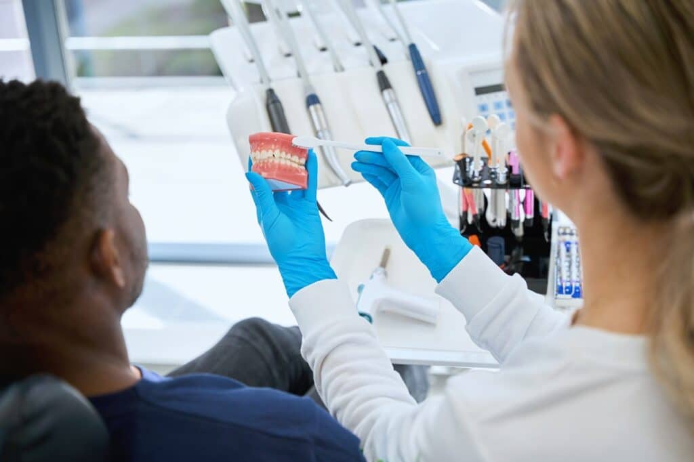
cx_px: 347
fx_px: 1164
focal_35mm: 60
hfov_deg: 33.2
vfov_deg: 22.5
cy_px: 231
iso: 320
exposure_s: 1/250
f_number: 2.8
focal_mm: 60.4
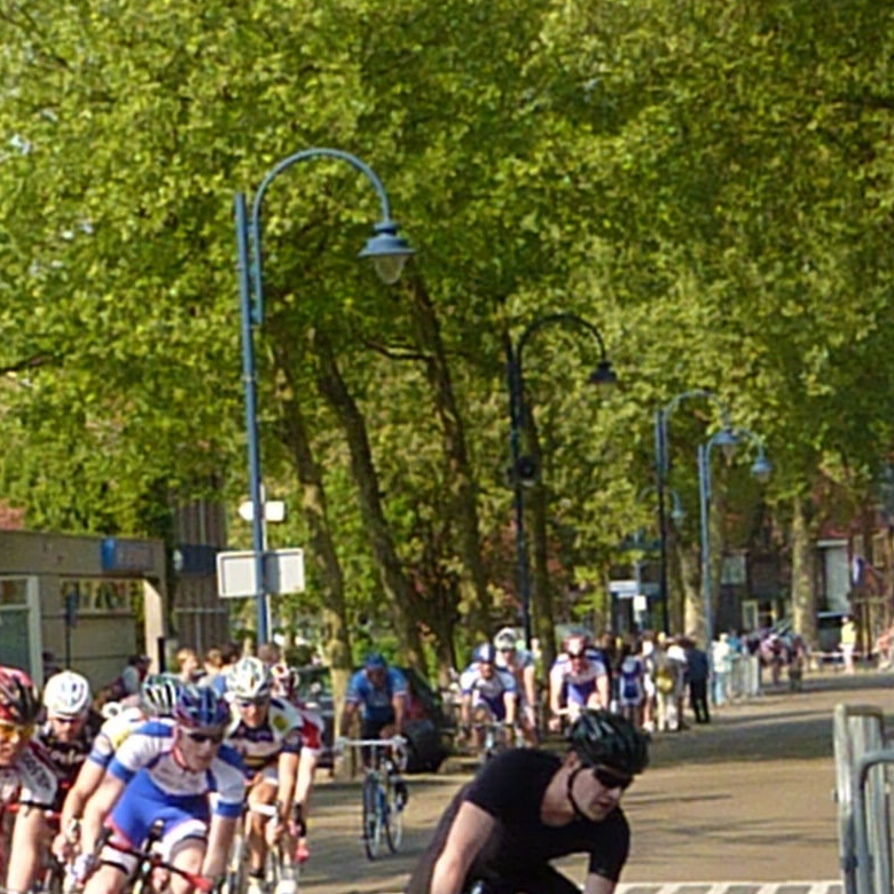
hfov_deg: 10.4
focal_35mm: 167
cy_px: 809
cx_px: 154
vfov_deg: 10.4
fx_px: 4880
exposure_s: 1/1000
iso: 800
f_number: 6.3
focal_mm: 11.9
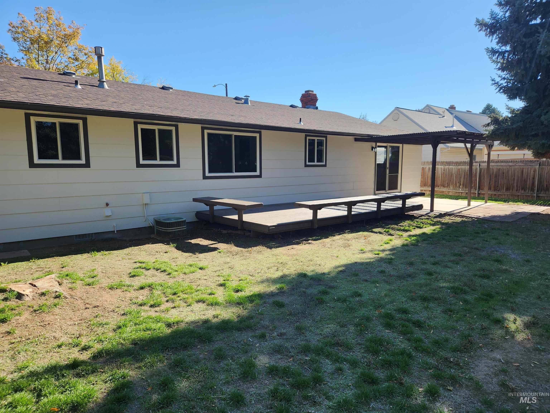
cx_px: 275
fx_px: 365
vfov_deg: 58.9
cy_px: 206
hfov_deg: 73.9
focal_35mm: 23
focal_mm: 5.4
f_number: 1.8
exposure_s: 1/765
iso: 20
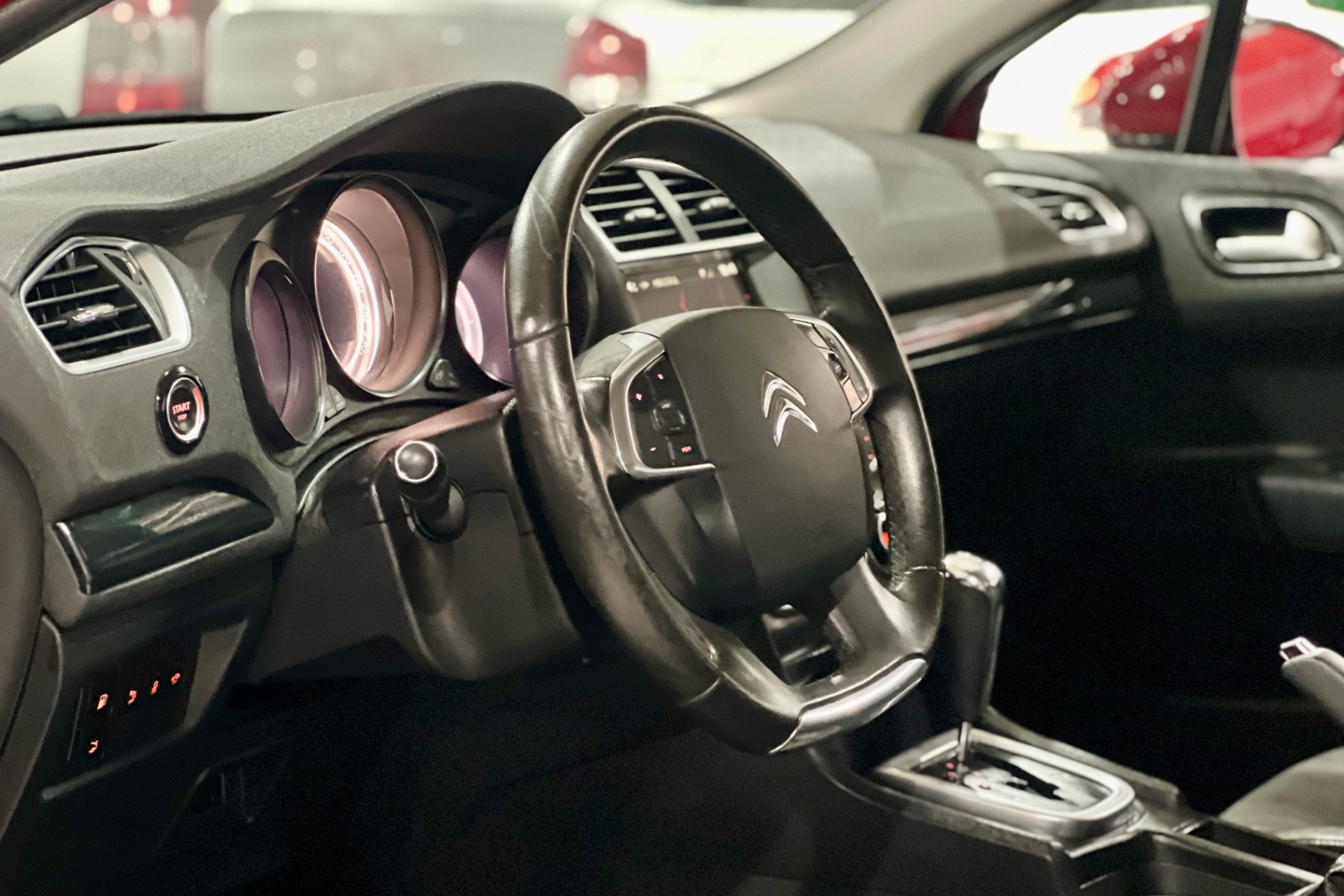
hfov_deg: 25.1
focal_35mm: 81
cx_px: 668
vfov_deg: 16.9
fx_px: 3024
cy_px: 464
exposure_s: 1/15
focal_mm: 9
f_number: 2.8
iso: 1000
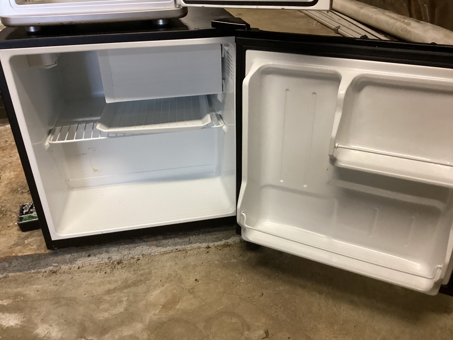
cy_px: 170
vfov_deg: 45.4
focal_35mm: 31
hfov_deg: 58.3
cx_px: 226
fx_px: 406
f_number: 2.4
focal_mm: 3.3
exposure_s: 1/60
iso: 320
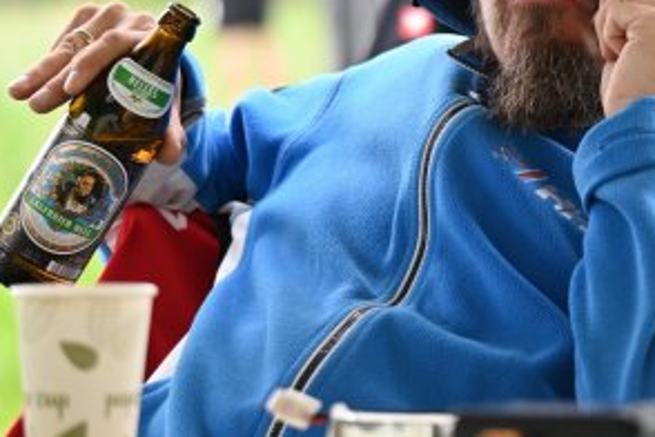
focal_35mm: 279
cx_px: 502
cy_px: 87
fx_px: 5076
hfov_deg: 7.4
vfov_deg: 4.9
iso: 800
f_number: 5.3
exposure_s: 1/400
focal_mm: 165
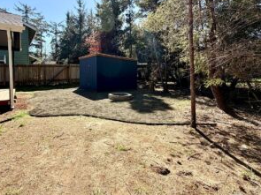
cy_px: 77
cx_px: 112
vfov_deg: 67.9
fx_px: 143
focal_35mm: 19
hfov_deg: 84.2
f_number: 2.2
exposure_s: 1/751
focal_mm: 2.22
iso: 40
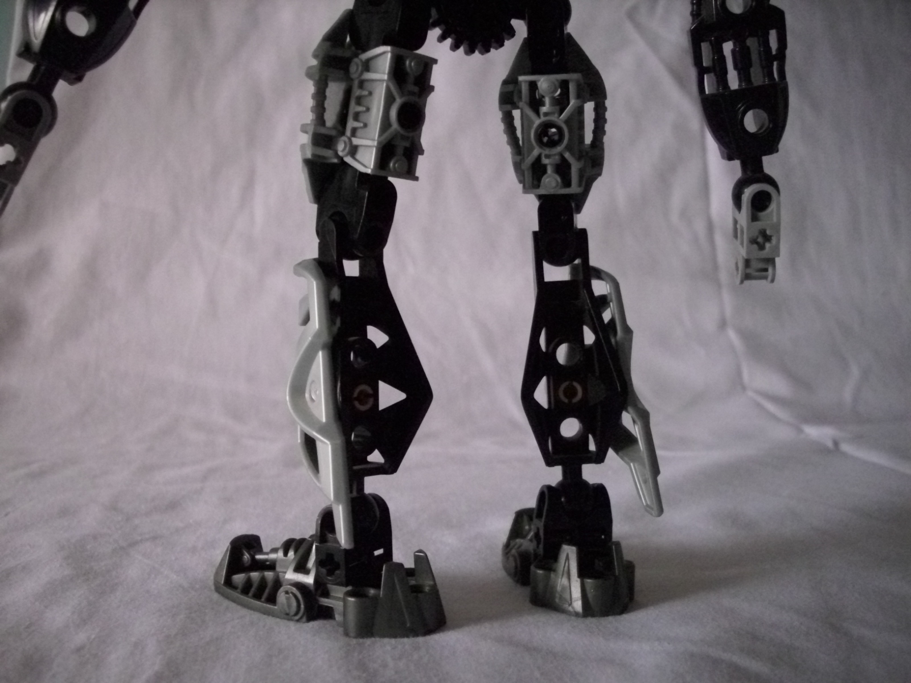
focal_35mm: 31
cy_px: 342
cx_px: 456
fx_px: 816
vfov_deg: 45.4
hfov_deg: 58.4
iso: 400
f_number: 2.8
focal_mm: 6.2
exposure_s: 1/60
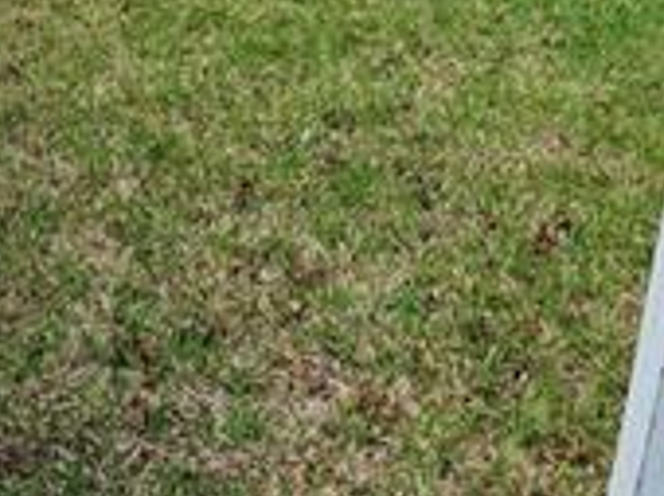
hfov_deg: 37.2
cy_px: -39
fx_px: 939
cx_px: 105
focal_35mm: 49
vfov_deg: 27.3
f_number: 1.9
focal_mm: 2.2
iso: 40
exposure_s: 1/1667
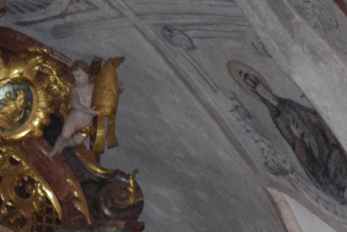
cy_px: 499
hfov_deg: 5.1
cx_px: 90
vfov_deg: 3.4
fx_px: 3903
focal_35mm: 405
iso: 2000
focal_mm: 42
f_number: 5
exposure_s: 1/60
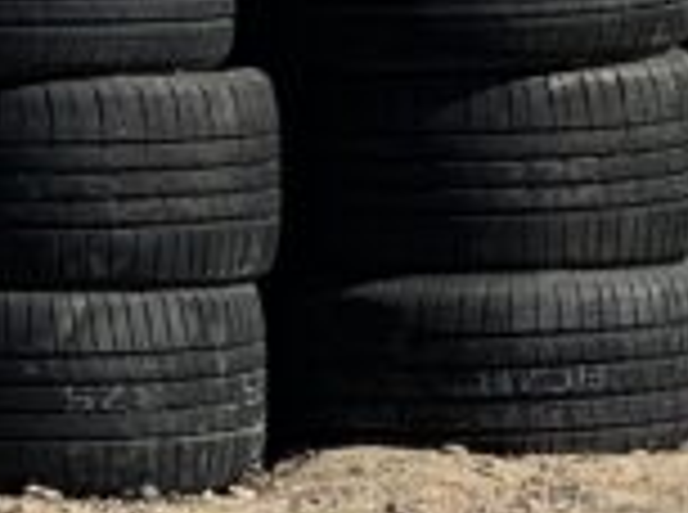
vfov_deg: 2.8
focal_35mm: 517
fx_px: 10251
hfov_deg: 3.8
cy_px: -1062
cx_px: -666
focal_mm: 9
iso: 32
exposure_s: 1/1325
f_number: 2.8
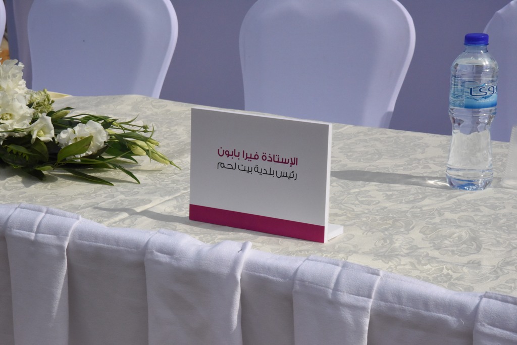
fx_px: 1364
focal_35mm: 95
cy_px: 172
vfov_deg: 14.4
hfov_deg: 21.5
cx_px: 258
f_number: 22
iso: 5000
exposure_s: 1/4000
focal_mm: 95
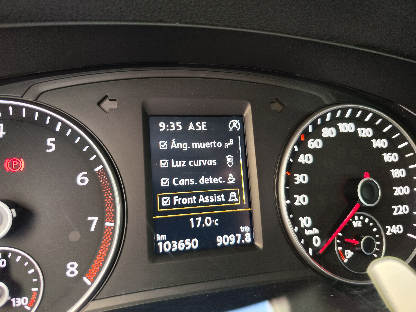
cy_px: 156
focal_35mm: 23
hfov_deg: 73.9
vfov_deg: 58.9
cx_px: 208
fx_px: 276
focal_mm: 7.01
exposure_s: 1/75
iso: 540
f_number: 1.69
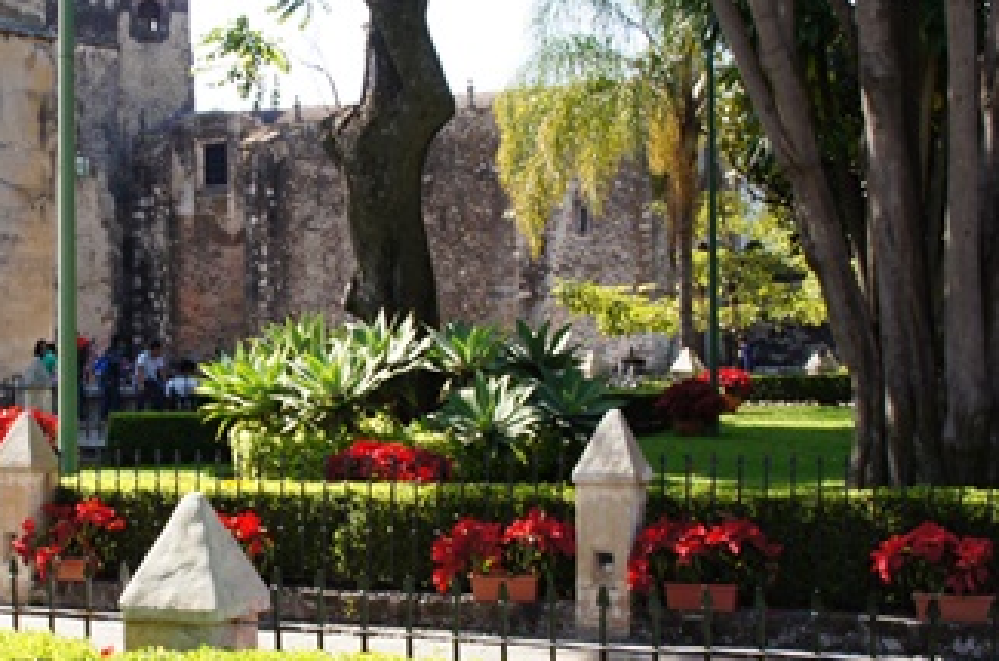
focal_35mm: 61
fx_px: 1689
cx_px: 310
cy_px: 360
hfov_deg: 32.6
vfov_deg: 22.1
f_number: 8
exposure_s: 1/50
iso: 100
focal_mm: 22
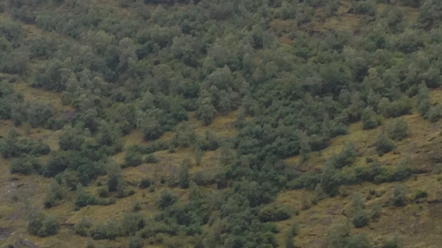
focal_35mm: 157
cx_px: 153
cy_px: 231
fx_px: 1840
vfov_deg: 7.7
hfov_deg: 13.7
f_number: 2.4
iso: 50
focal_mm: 4.12
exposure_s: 1/30
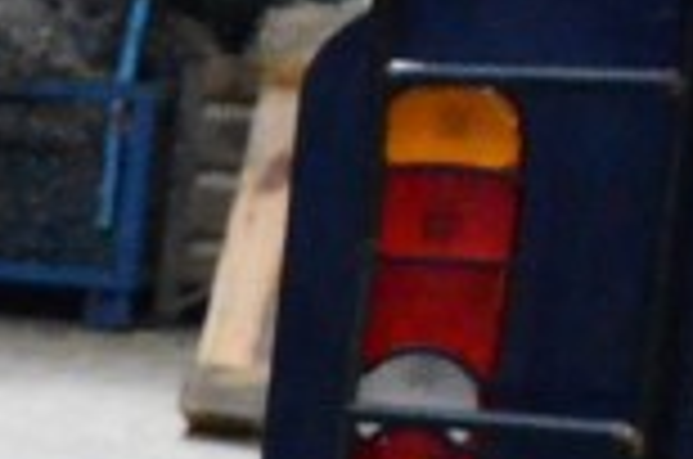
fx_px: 3669
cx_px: -1555
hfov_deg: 8.5
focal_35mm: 191
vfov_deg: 6.9
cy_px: 994
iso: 6400
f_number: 5.6
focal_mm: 18
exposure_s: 1/200
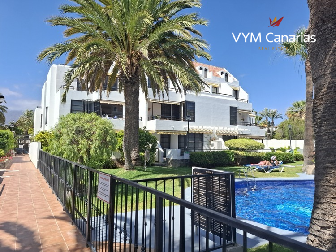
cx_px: 168
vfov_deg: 58.9
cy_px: 126
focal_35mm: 23
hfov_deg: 73.9
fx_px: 223
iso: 50
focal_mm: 5.54
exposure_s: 1/2037
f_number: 1.8
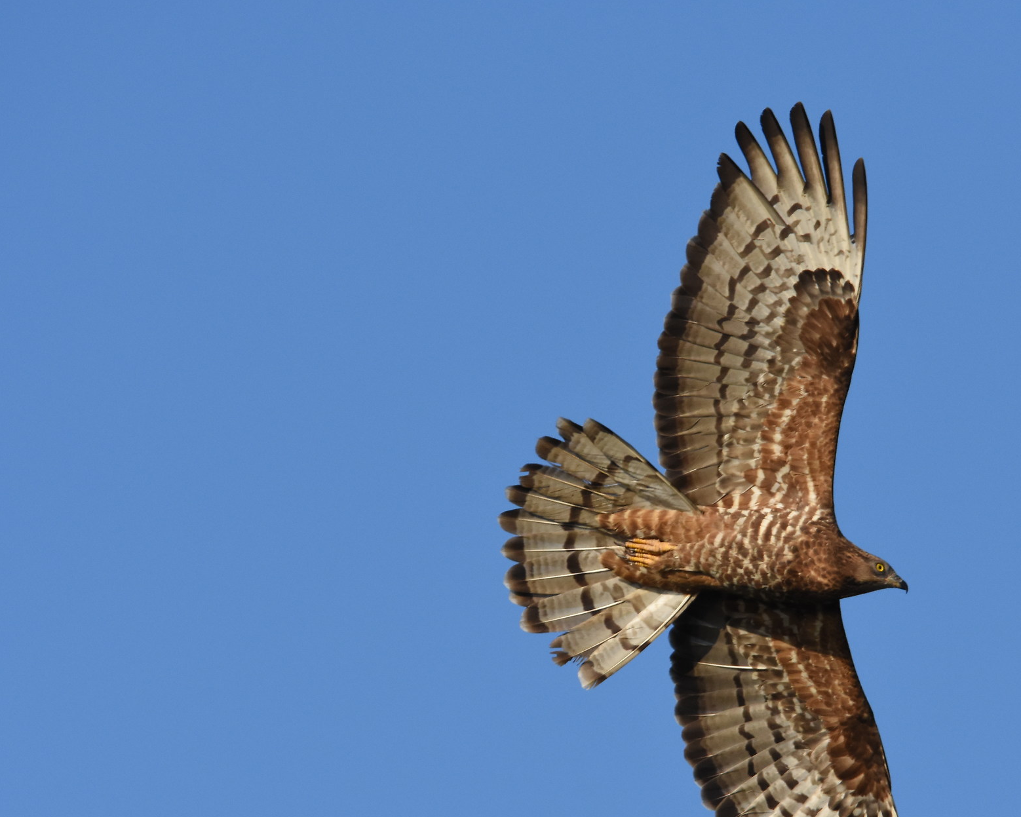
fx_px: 39321
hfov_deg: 1.5
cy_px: 501
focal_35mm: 1301
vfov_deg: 1.2
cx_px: 628
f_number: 10
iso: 800
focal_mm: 600
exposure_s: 1/1600
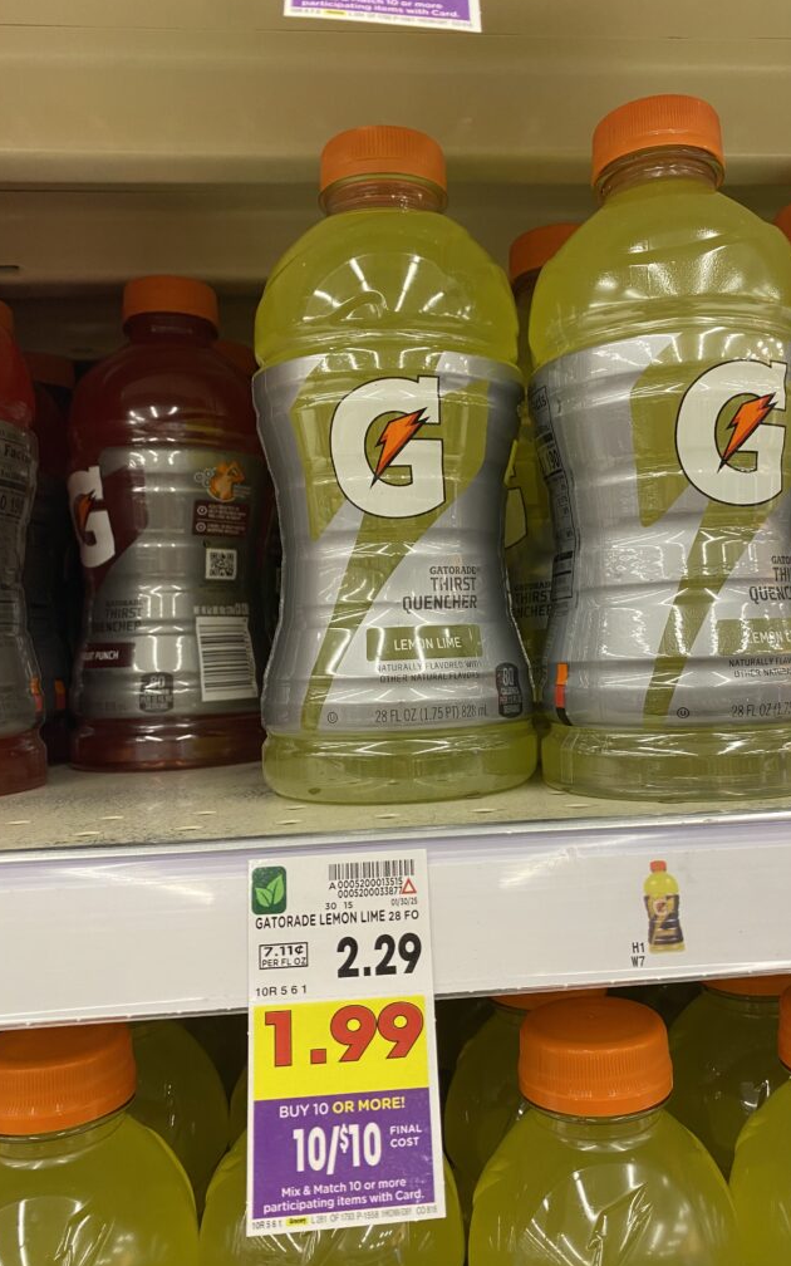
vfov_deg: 66.5
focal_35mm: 28
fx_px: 966
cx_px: 447
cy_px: 628
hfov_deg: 44.4
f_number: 1.8
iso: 100
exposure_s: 1/59
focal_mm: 4.25
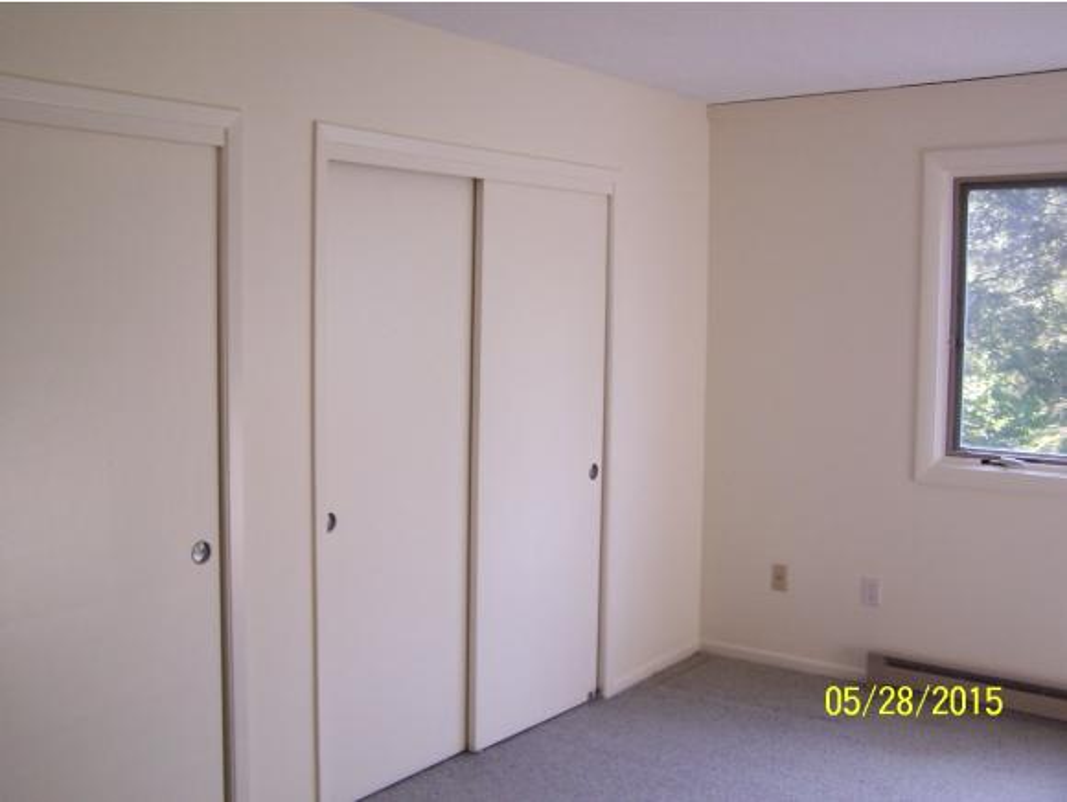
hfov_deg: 48.9
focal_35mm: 38
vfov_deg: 37.8
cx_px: 534
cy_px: 401
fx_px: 1172
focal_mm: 6.3
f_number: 2.8
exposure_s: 1/30
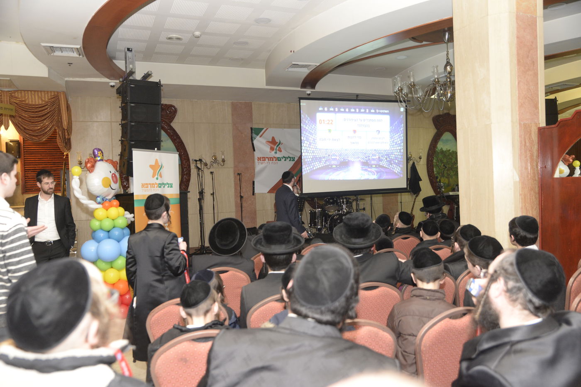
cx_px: 290
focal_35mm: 30
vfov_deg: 43.6
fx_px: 484
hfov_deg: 61.9
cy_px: 194
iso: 2000
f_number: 3.5
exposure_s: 1/100
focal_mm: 30
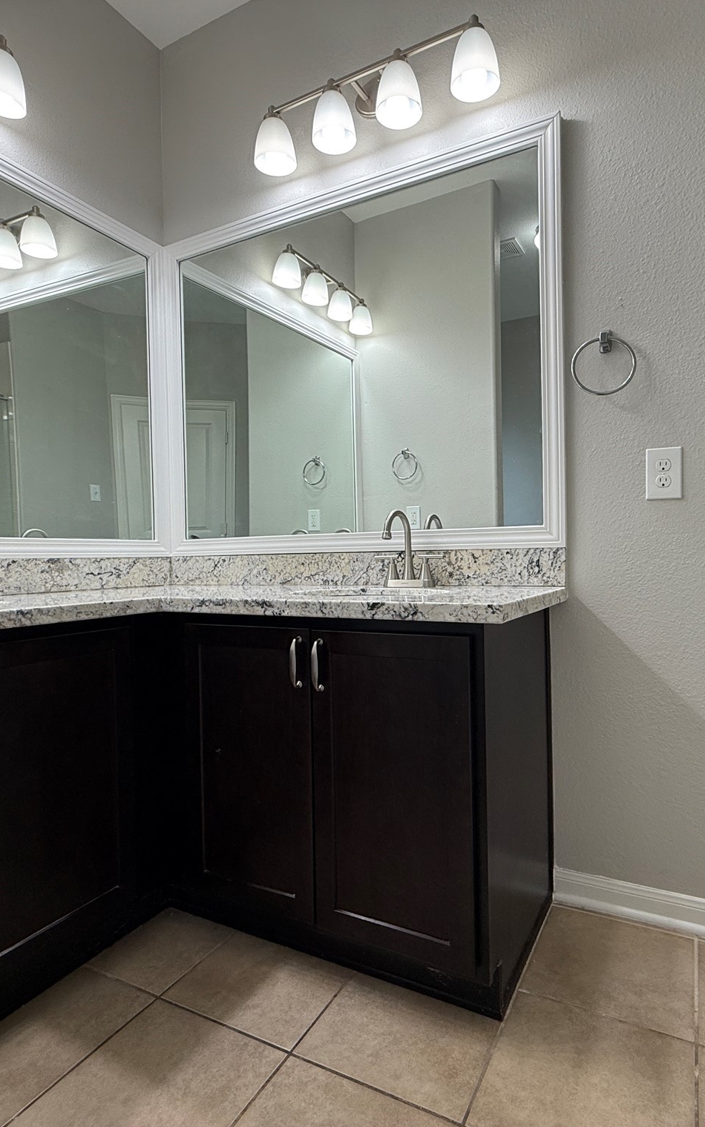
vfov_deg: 85.1
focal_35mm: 20
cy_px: 564
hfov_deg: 59.4
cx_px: 401
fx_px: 615
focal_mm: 2.22
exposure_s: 1/120
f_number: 2.2
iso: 64
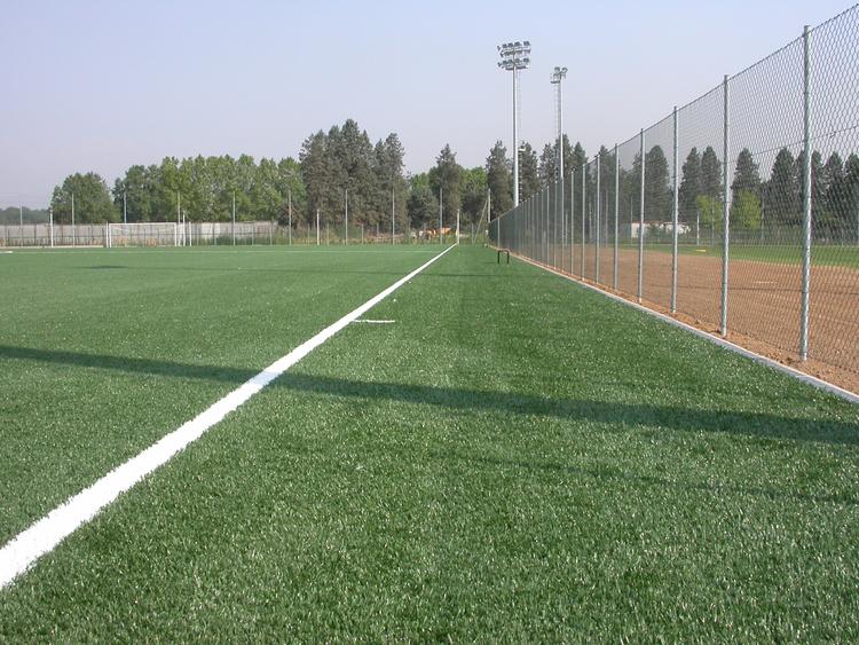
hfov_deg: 49.0
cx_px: 430
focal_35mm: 38
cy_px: 322
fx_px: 943
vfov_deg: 37.7
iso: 100
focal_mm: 7.85
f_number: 7.5
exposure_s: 1/288
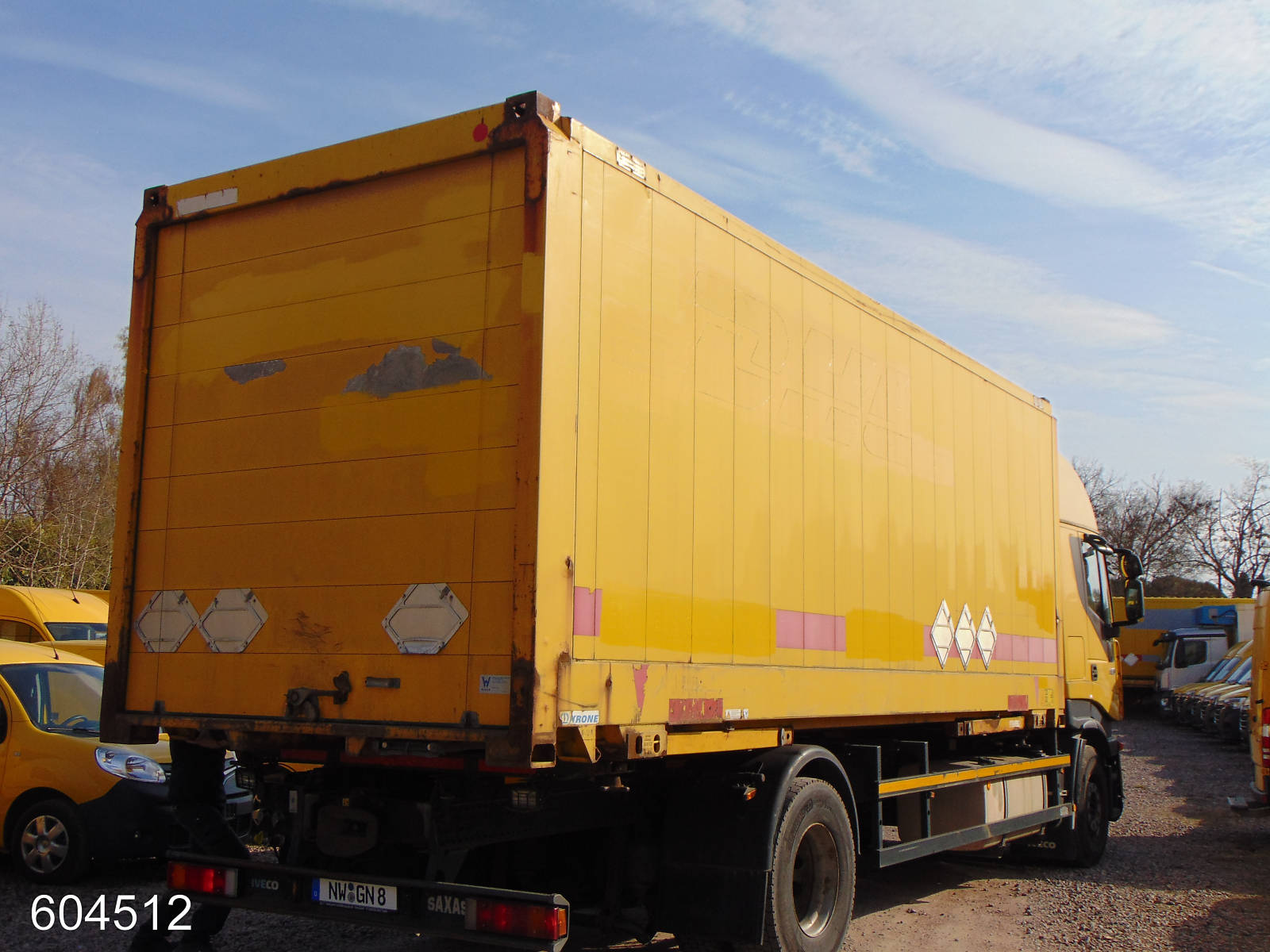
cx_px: 635
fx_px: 1431
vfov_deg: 36.8
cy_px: 476
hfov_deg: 47.9
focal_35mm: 39
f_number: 8.5
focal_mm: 6.9
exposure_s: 1/320
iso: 80
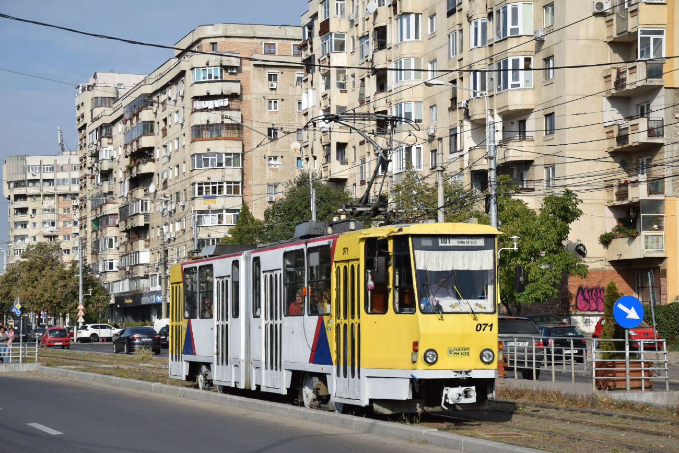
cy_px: 226
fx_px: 1641
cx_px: 340
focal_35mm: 87
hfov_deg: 23.4
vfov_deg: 15.7
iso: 200
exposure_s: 1/1000
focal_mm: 58
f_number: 6.3
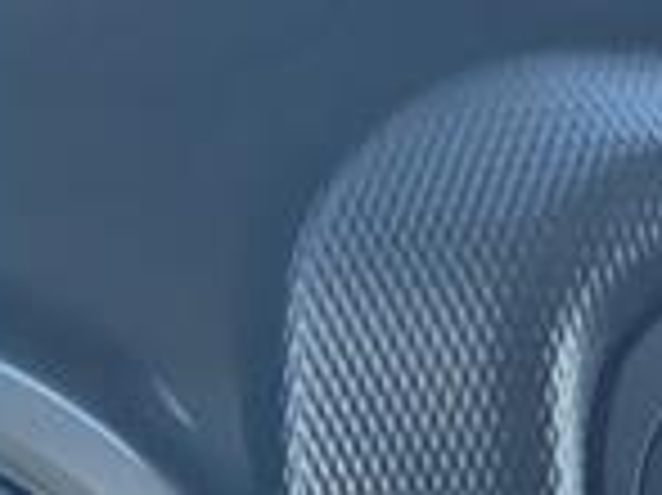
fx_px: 4089
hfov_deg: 8.7
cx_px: 1401
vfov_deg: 6.7
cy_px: 936
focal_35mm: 214
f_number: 1.68
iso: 300
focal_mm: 6.9
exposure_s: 1/1111
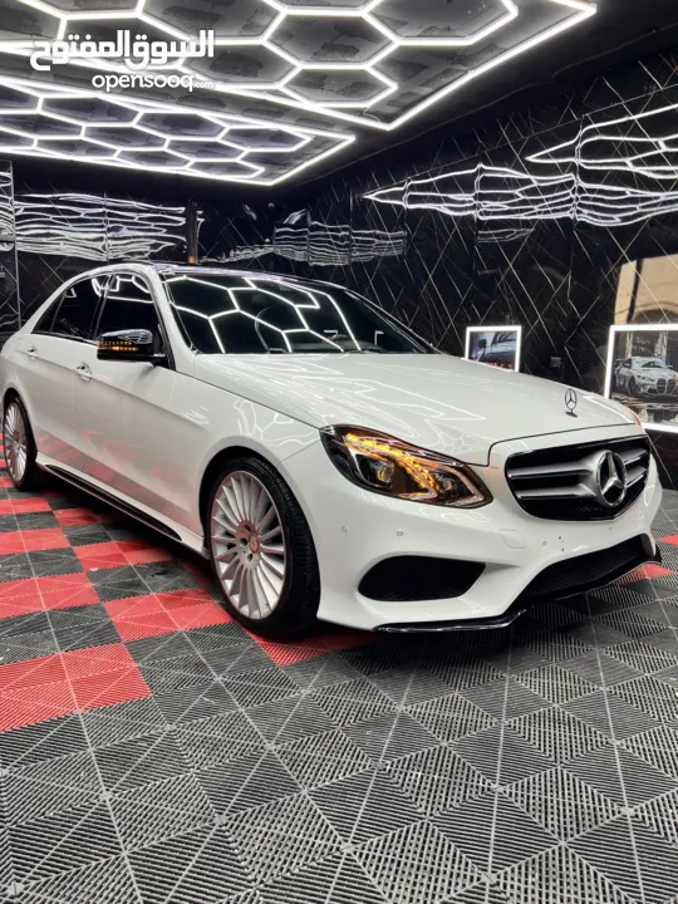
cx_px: 339
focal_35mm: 26
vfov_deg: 67.3
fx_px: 679
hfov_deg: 53.1
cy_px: 452
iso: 40
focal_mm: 5.7
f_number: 1.5
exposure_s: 1/100
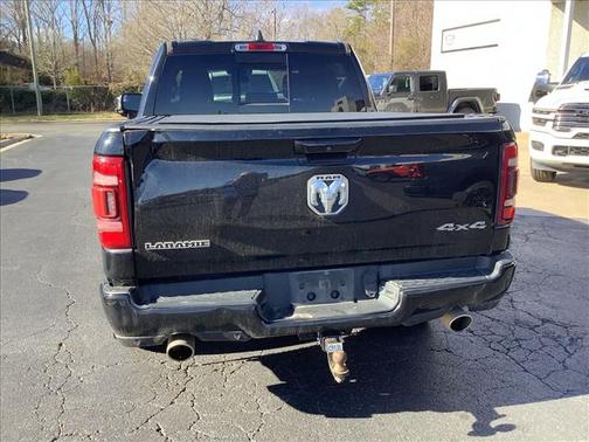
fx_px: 527
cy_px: 221
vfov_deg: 45.4
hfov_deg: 58.4
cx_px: 294
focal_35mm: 31
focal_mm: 3.3
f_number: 2.4
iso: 25
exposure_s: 1/144
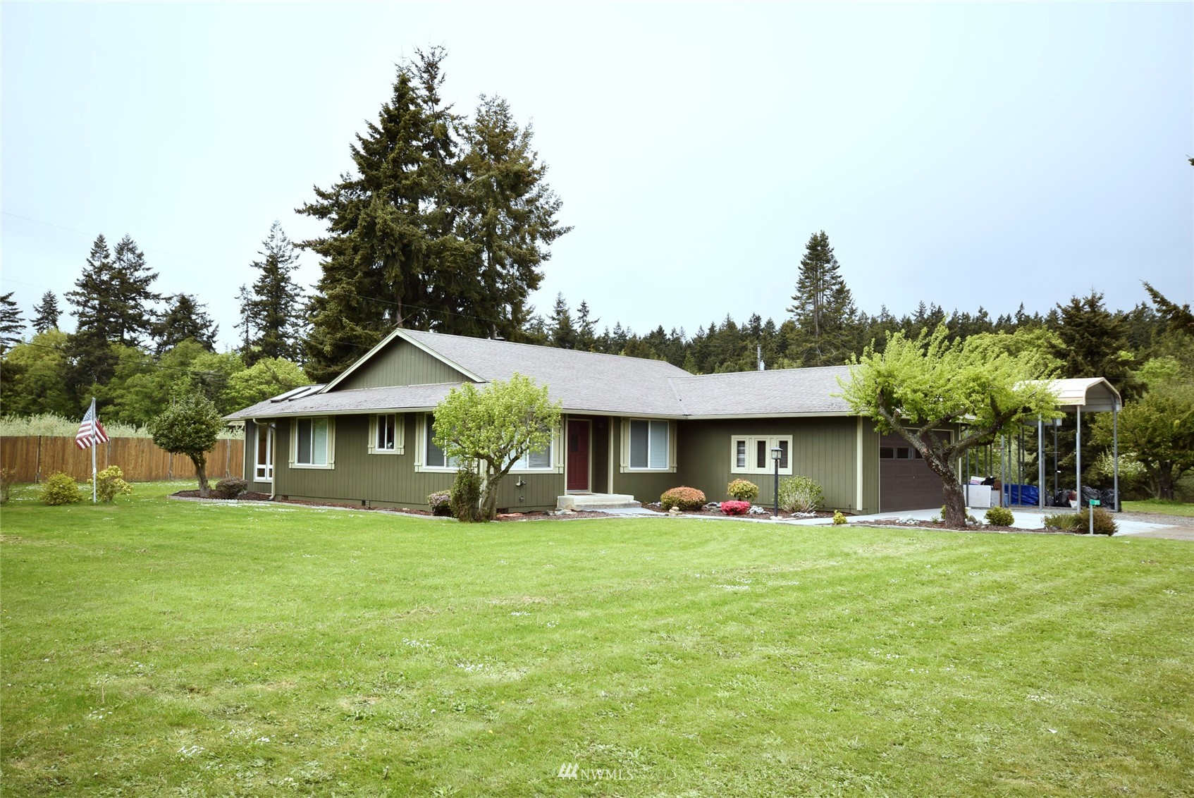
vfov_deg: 43.7
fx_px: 996
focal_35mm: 30
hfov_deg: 61.9
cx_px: 597
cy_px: 399
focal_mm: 20
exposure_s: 1/200
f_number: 9
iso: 100
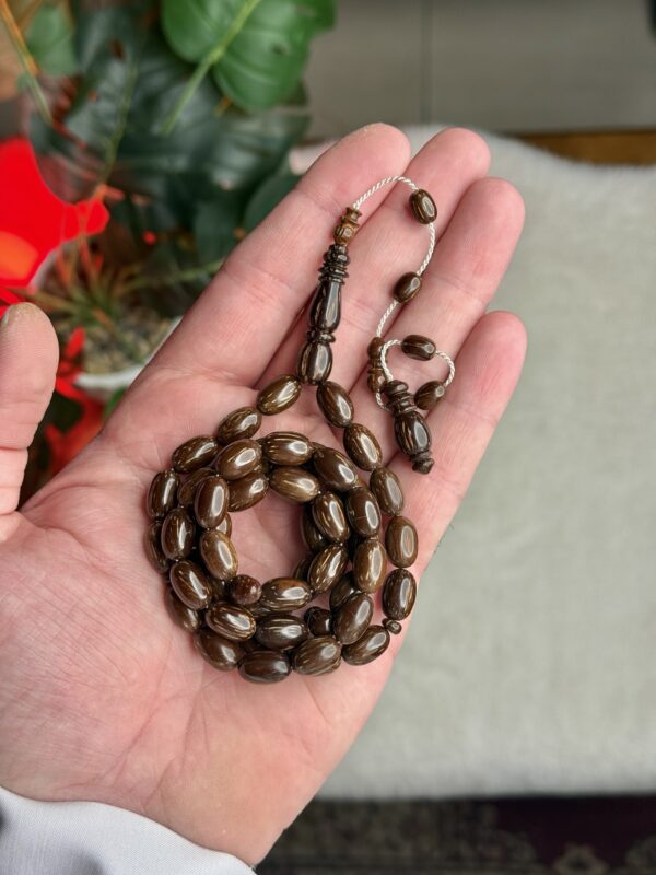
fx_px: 1213
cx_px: 328
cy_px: 438
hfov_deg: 30.3
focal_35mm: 48
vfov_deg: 39.7
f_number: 1.78
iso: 64
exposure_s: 1/136
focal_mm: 6.76
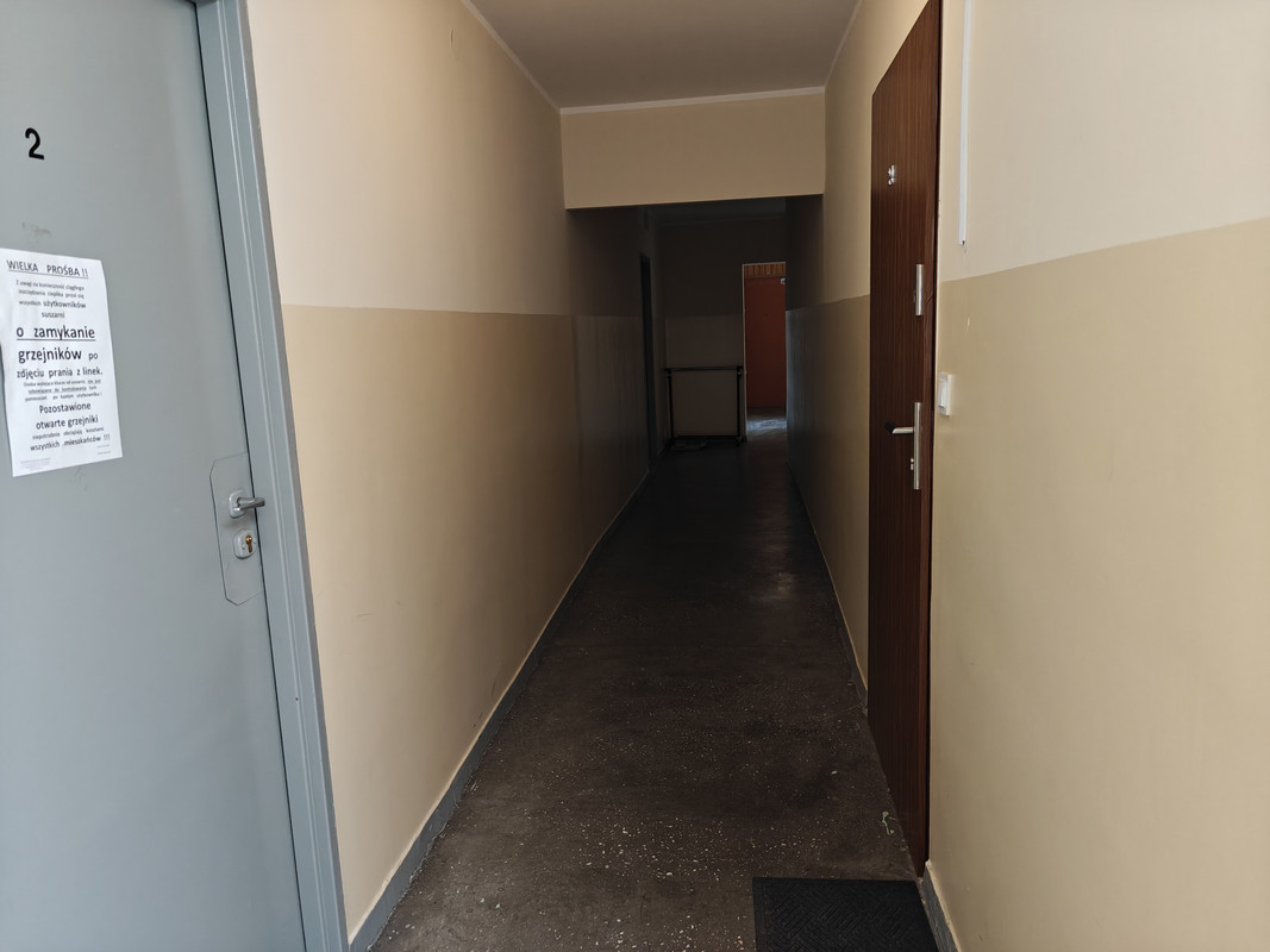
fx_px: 844
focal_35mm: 23
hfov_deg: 73.9
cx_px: 635
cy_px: 476
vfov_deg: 58.9
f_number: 1.69
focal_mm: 6.06
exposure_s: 1/50
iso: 500
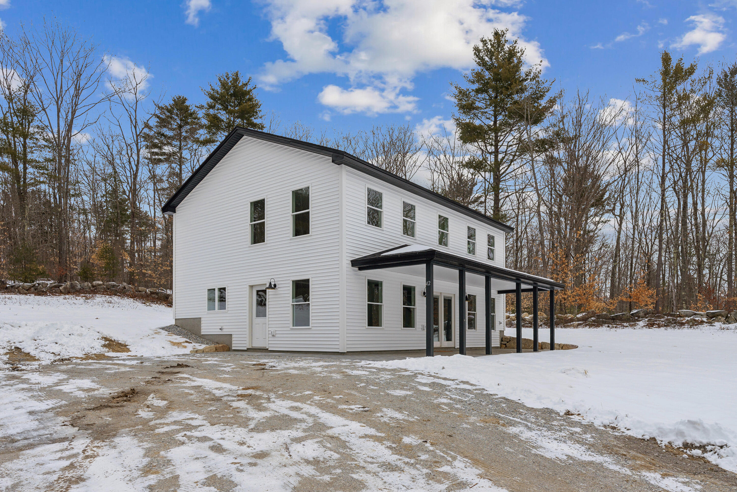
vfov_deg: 57.3
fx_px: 451
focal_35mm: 22
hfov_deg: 78.6
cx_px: 368
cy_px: 246
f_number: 7.1
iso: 320
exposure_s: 1/320
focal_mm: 22
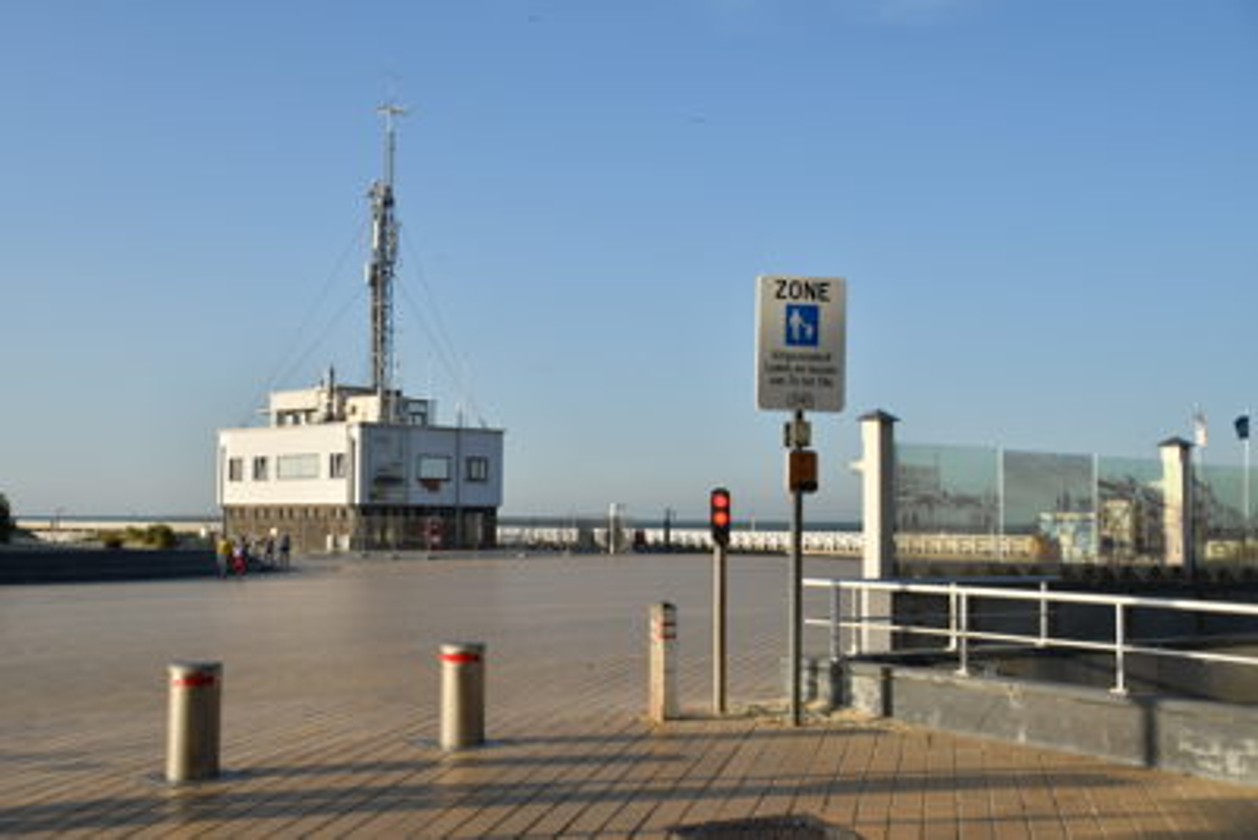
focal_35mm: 46
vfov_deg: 29.3
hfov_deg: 42.7
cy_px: 420
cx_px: 629
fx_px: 1608
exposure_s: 1/1250
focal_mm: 31
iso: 100
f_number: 4
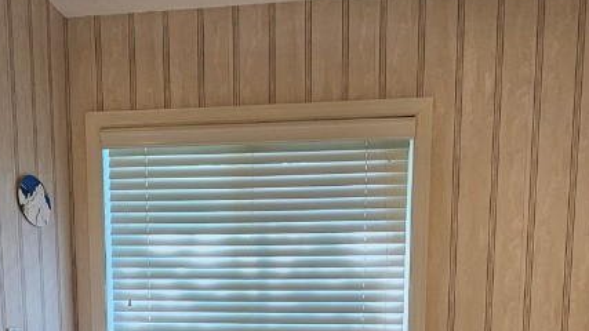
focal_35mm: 34
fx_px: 531
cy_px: 357
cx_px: 243
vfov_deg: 31.1
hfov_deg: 57.7
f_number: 2.2
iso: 100
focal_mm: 2.2
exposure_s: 1/60
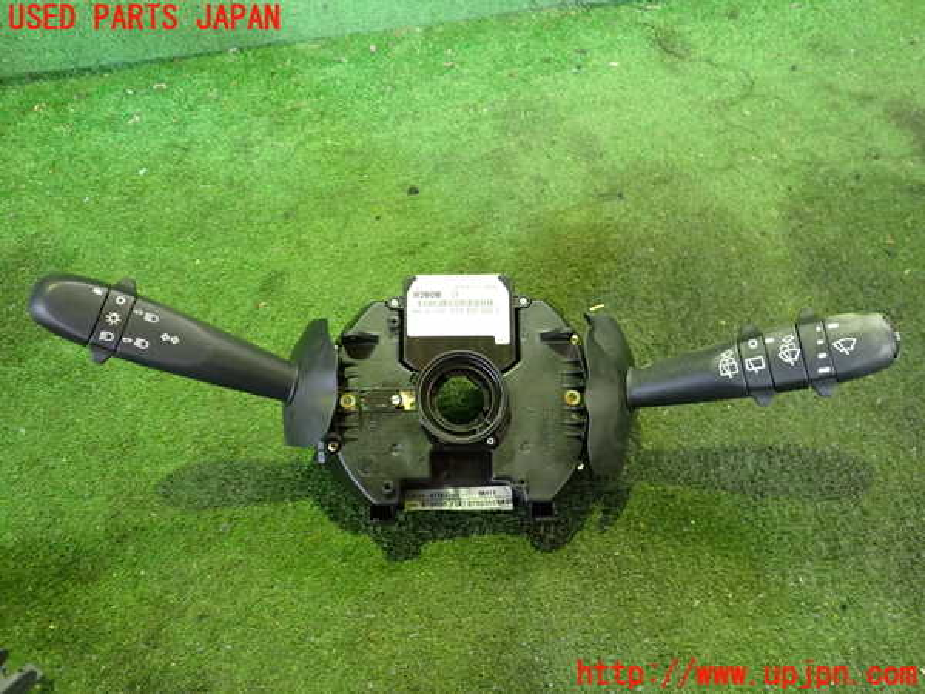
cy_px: 347
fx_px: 802
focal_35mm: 30
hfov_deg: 60.0
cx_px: 462
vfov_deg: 46.8
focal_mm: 5.4
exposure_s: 1/30
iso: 800
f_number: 2.3
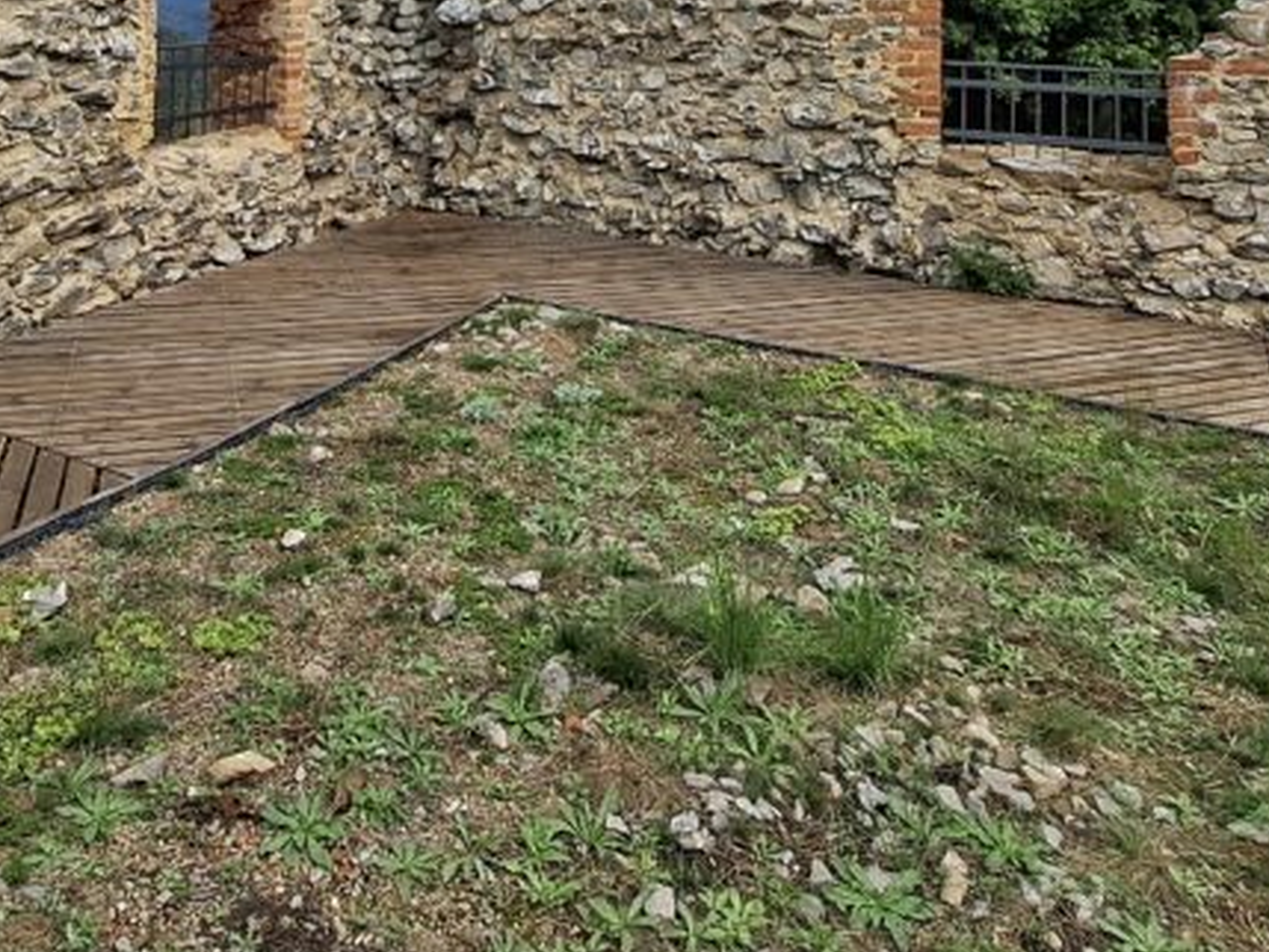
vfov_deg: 38.6
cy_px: -62
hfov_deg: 57.9
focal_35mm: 31
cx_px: 509
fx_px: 1137
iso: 40
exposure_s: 1/916
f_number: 2.2
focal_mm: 1.74
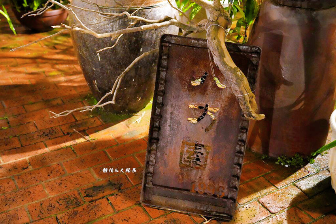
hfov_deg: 47.4
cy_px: 112
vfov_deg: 32.6
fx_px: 382
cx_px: 168
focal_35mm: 41
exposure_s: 1/40
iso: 12800
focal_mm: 41
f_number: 4
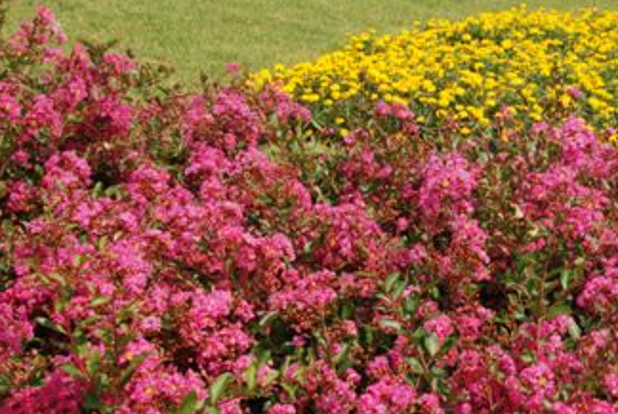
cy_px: 166
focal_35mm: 77
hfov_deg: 25.5
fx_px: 1324
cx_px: 557
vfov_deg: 17.8
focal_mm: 26
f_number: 20
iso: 400
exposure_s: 1/50
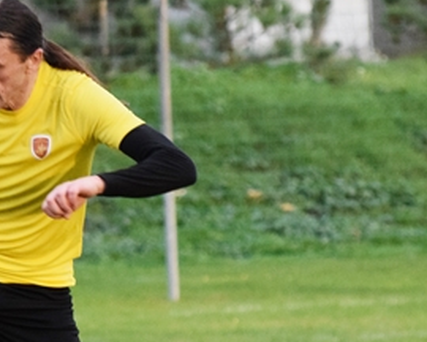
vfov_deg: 1.9
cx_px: -85
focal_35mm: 814
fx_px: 10287
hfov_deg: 2.4
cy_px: 299
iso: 2800
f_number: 5.6
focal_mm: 200
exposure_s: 1/500
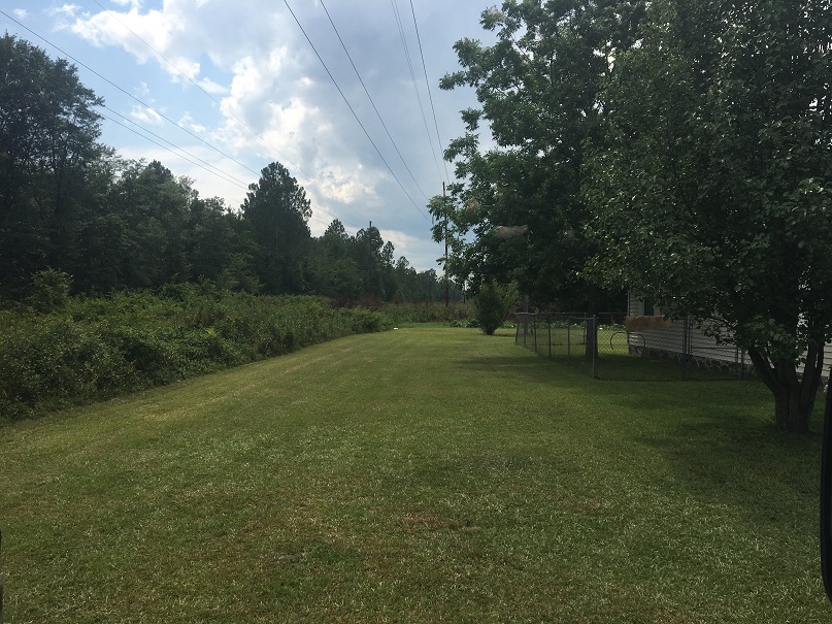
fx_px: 697
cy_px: 312
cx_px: 416
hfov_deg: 61.7
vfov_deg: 48.2
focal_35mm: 29
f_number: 2.2
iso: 25
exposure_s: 1/2137
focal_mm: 4.15
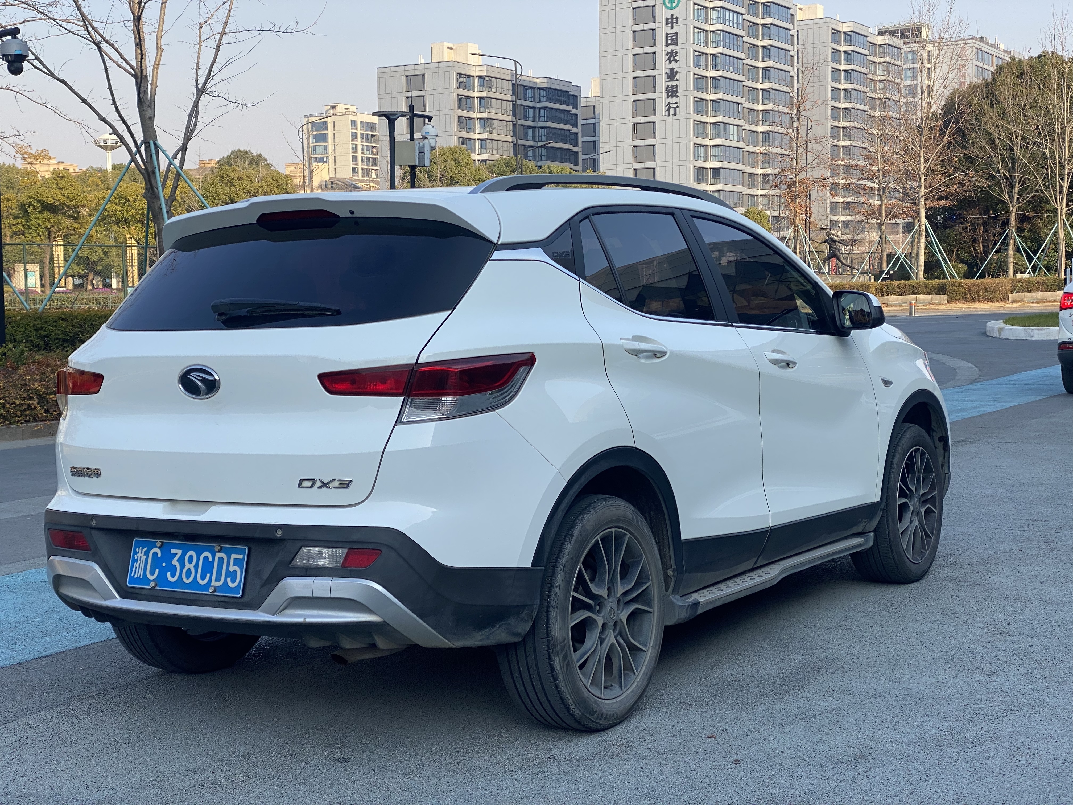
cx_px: 536
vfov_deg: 28.0
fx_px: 1612
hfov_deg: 36.8
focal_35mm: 52
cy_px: 402
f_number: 2
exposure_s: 1/826
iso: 20
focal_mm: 6
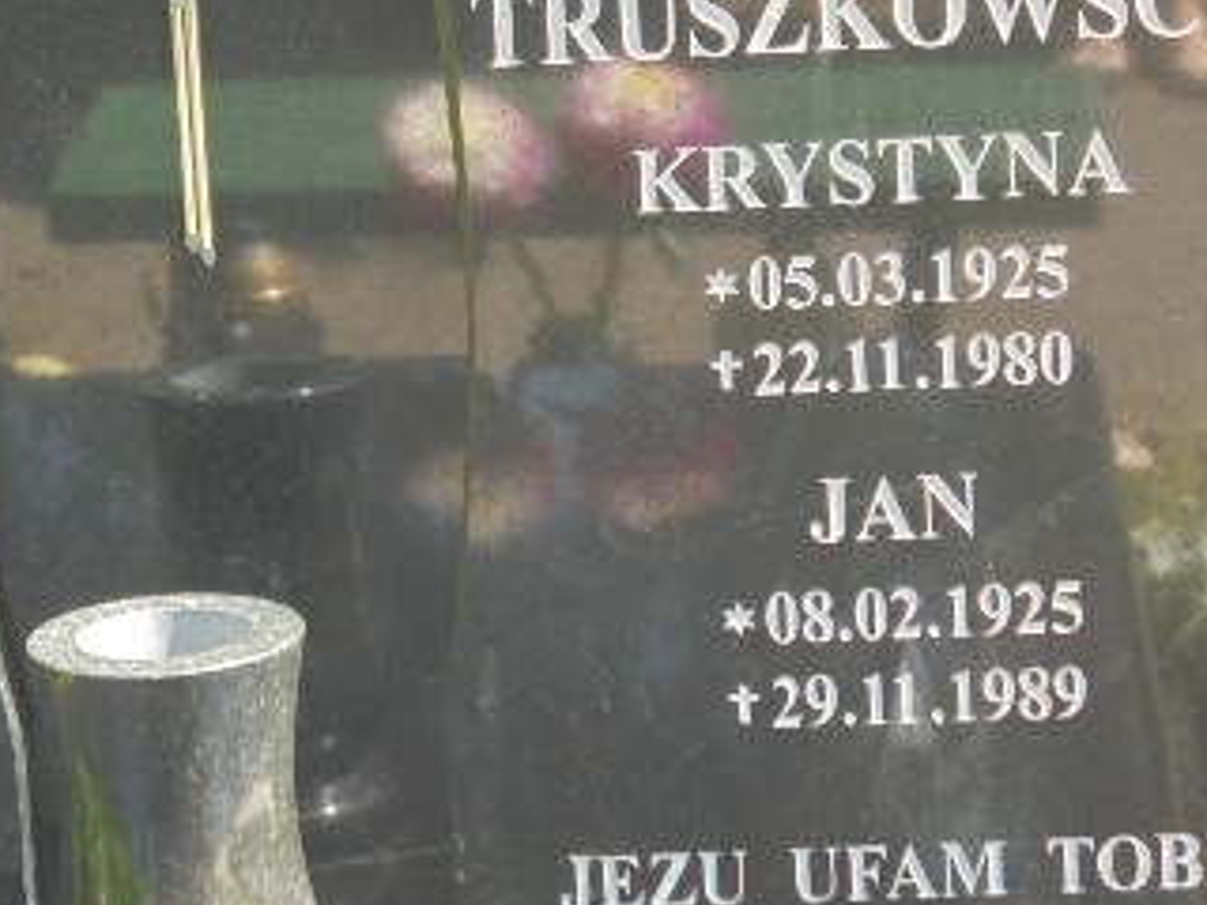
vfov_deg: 7.9
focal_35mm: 188
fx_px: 6555
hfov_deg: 10.5
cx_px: 373
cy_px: 49
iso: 100
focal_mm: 16.9
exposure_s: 1/60
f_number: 4.7
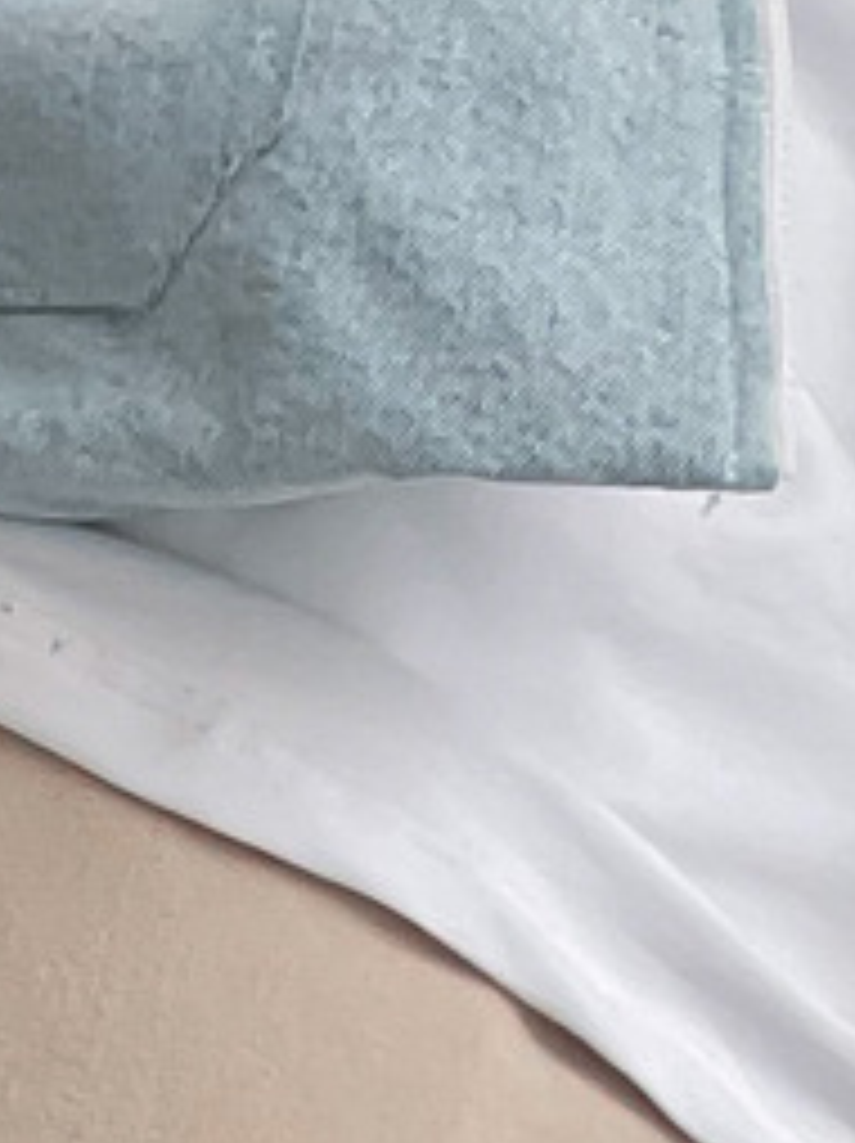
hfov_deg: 8.0
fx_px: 6037
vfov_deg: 9.3
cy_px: 3033
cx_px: -248
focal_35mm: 183
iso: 40
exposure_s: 1/120
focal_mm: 3
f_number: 1.8
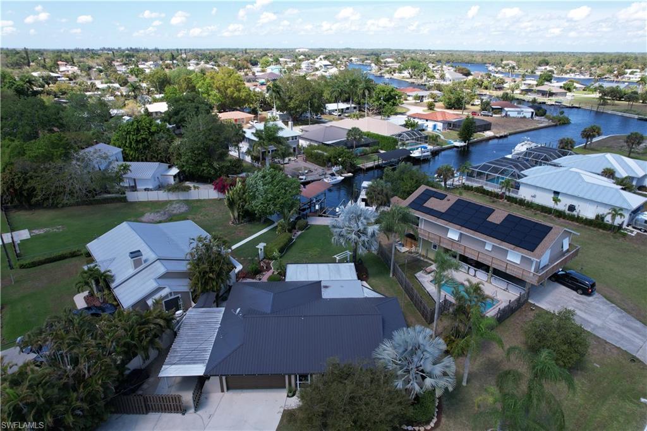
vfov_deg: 57.2
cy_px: 216
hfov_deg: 78.6
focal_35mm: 22
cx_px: 324
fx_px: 395
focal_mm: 8.38
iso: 100
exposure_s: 1/1000
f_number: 2.8
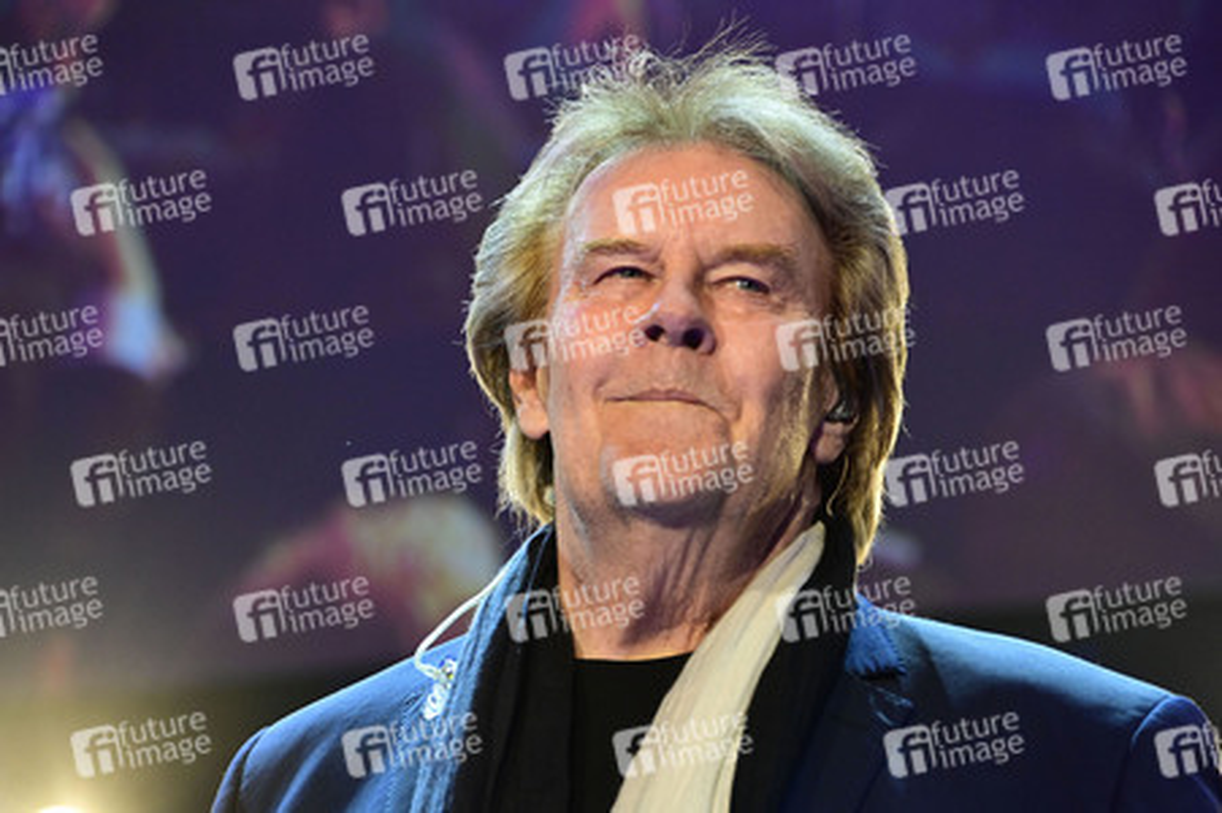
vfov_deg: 7.2
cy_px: 406
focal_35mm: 190
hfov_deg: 10.8
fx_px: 6445
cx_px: 611
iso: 6400
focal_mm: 190
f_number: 5.6
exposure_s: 1/640
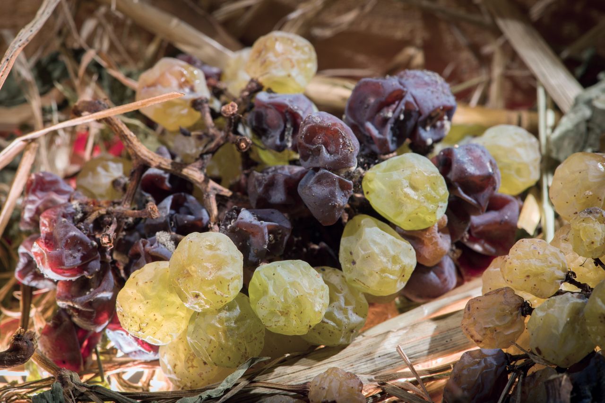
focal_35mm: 105
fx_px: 1764
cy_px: 202
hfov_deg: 19.5
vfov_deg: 13.0
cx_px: 302
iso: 400
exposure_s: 1/250
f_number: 16
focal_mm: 105
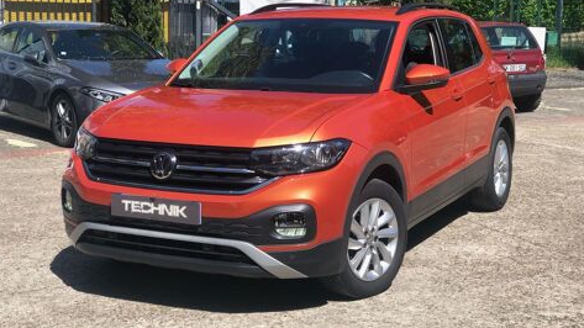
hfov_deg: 33.3
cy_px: 131
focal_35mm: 63
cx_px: 289
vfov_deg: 19.1
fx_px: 976
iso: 20
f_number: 2.8
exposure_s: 1/453
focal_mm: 6.6
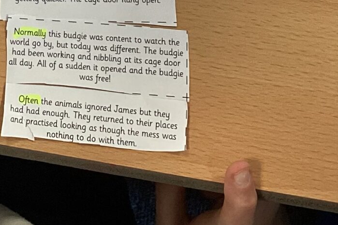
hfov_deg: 16.8
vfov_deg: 10.7
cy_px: -216
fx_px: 1108
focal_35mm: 118
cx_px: -31
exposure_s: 1/50
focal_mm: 3.3
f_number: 2.4
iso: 100
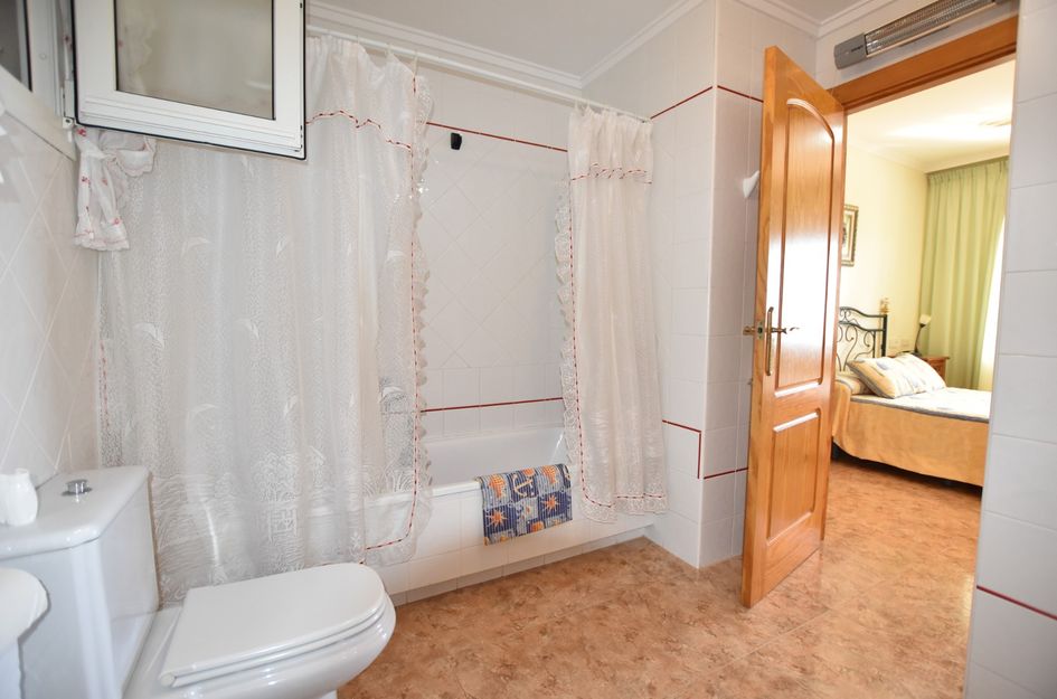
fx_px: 439
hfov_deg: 100.5
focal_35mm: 15
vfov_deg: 77.0
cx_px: 528
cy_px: 350
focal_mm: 10
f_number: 3.5
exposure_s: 1/200
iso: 1100
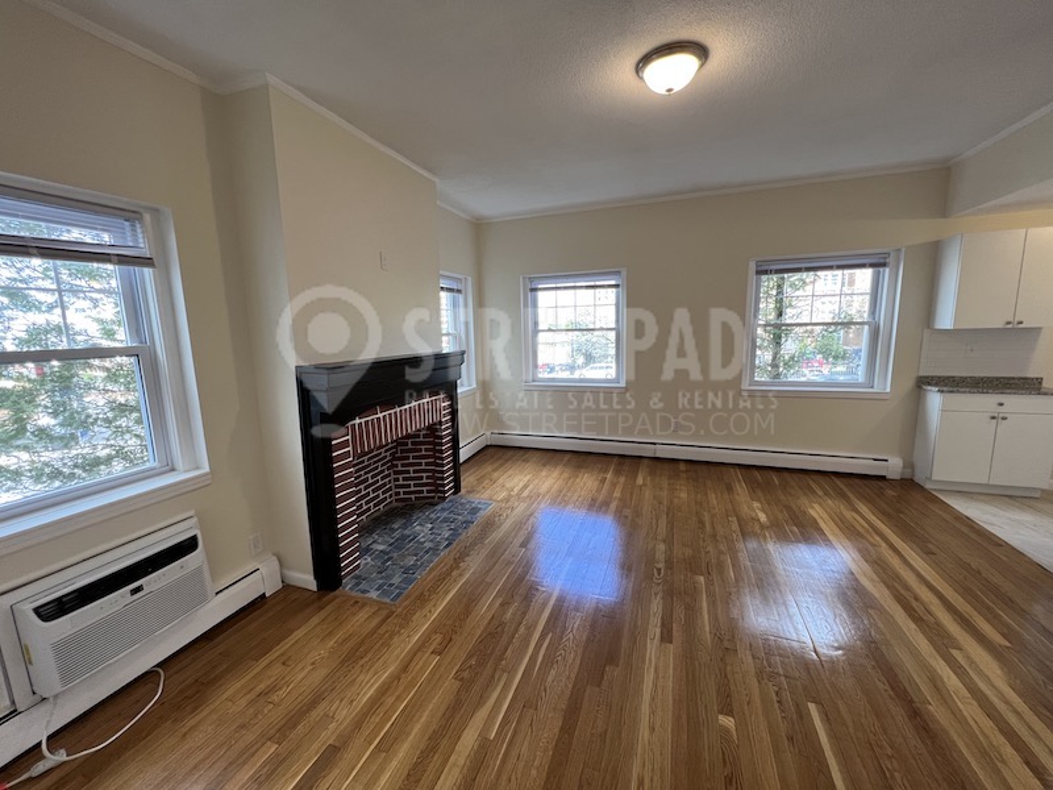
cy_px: 395
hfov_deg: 106.2
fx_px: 395
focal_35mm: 13
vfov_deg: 89.9
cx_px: 526
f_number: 1.8
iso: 125
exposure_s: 1/120
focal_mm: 1.57
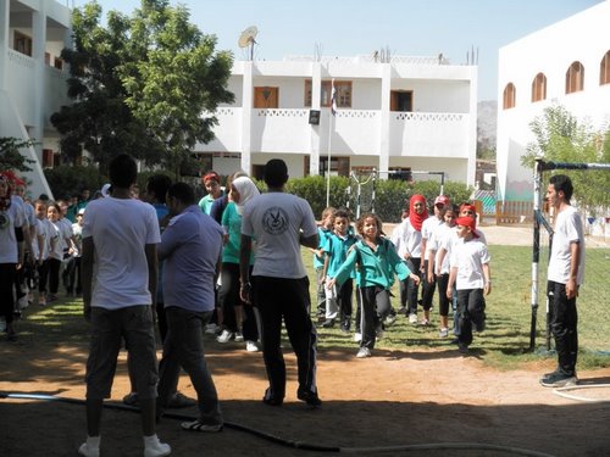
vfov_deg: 20.2
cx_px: 305
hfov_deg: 26.7
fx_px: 1286
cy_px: 228
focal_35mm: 73
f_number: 4
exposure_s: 1/400
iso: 64
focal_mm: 12.9
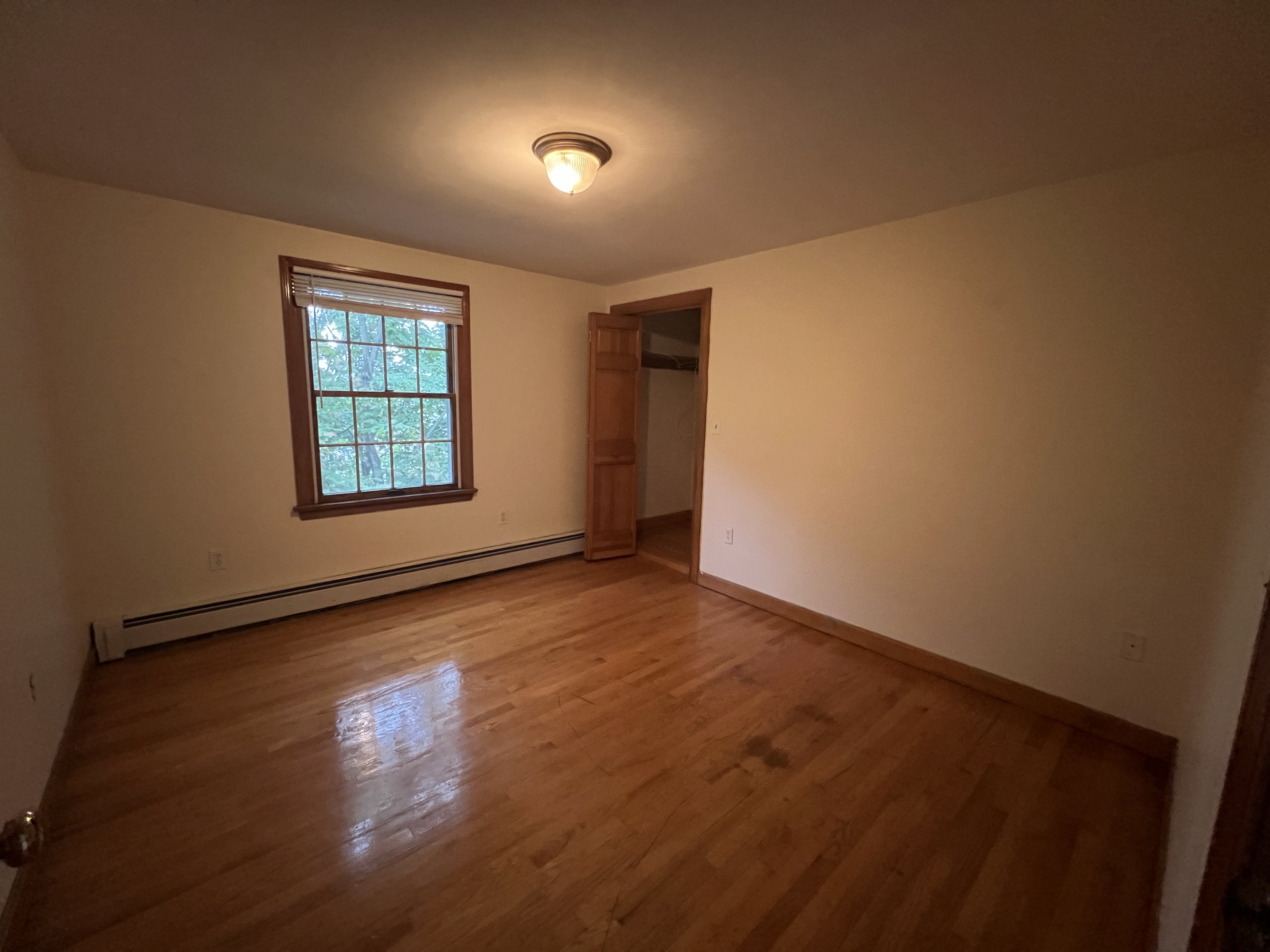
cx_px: 635
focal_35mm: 13
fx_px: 477
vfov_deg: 89.9
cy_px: 476
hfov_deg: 106.2
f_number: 1.8
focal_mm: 1.57
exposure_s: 1/40
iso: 1250
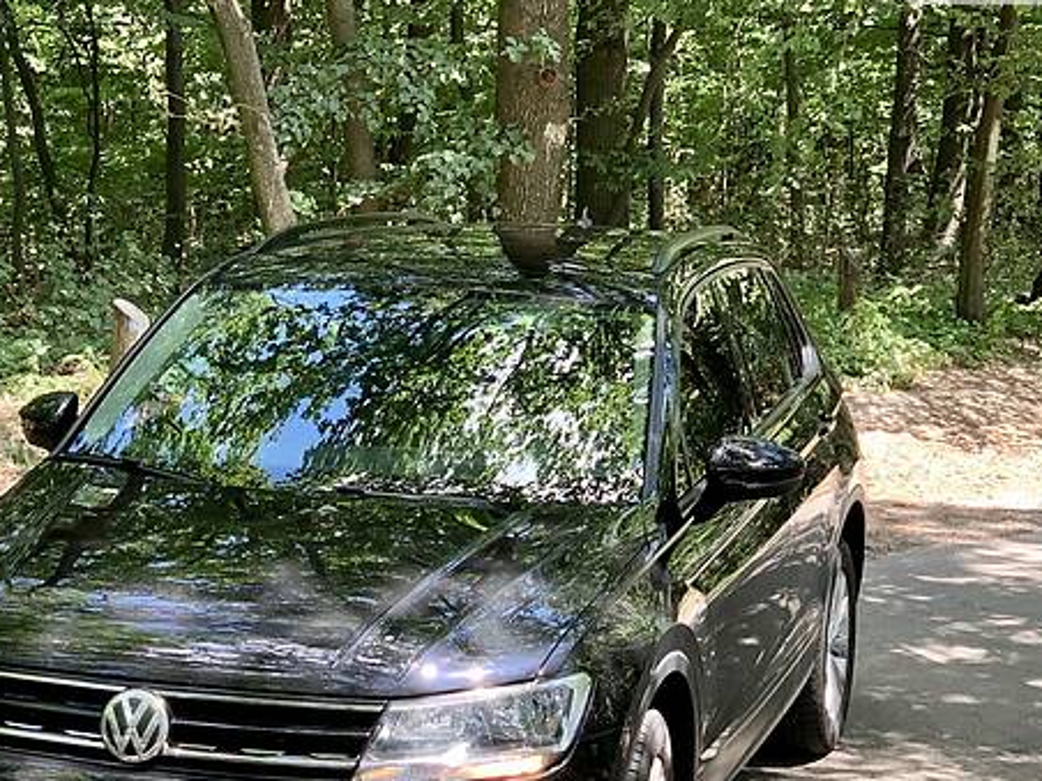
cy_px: 569
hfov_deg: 21.2
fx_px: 2769
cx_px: 337
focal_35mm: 92
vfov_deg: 16.0
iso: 64
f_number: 2.4
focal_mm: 6
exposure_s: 1/122
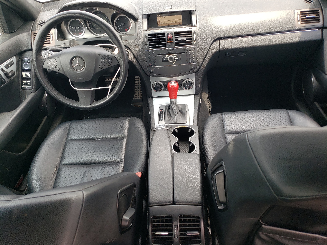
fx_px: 246
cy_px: 122
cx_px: 164
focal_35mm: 26
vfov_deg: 53.1
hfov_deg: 67.3
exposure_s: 1/222
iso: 50
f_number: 1.5
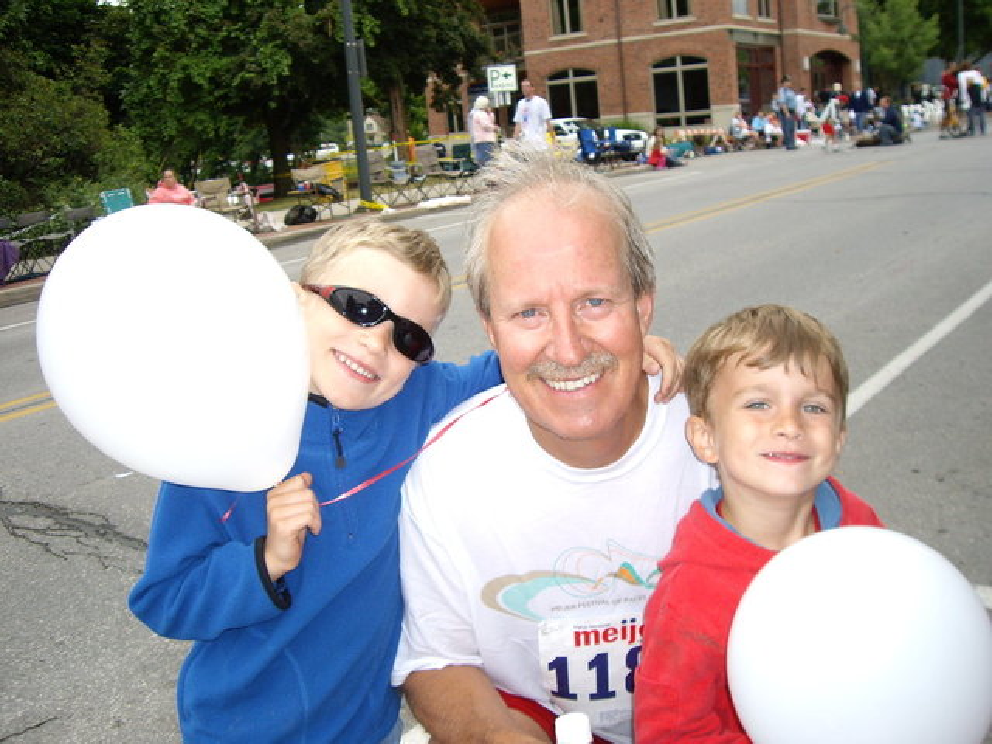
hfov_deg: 49.0
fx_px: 1089
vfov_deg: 37.7
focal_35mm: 38
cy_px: 372
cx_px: 496
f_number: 2.7
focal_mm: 6.2
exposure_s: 1/200
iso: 100
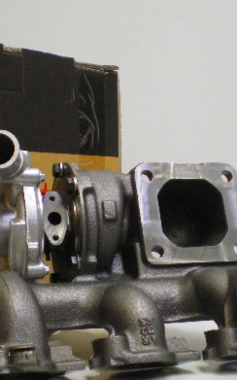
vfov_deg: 31.1
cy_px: 200
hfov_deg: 19.6
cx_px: 82
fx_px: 683
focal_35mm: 66
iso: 400
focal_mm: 6.3
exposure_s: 1/10
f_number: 3.1
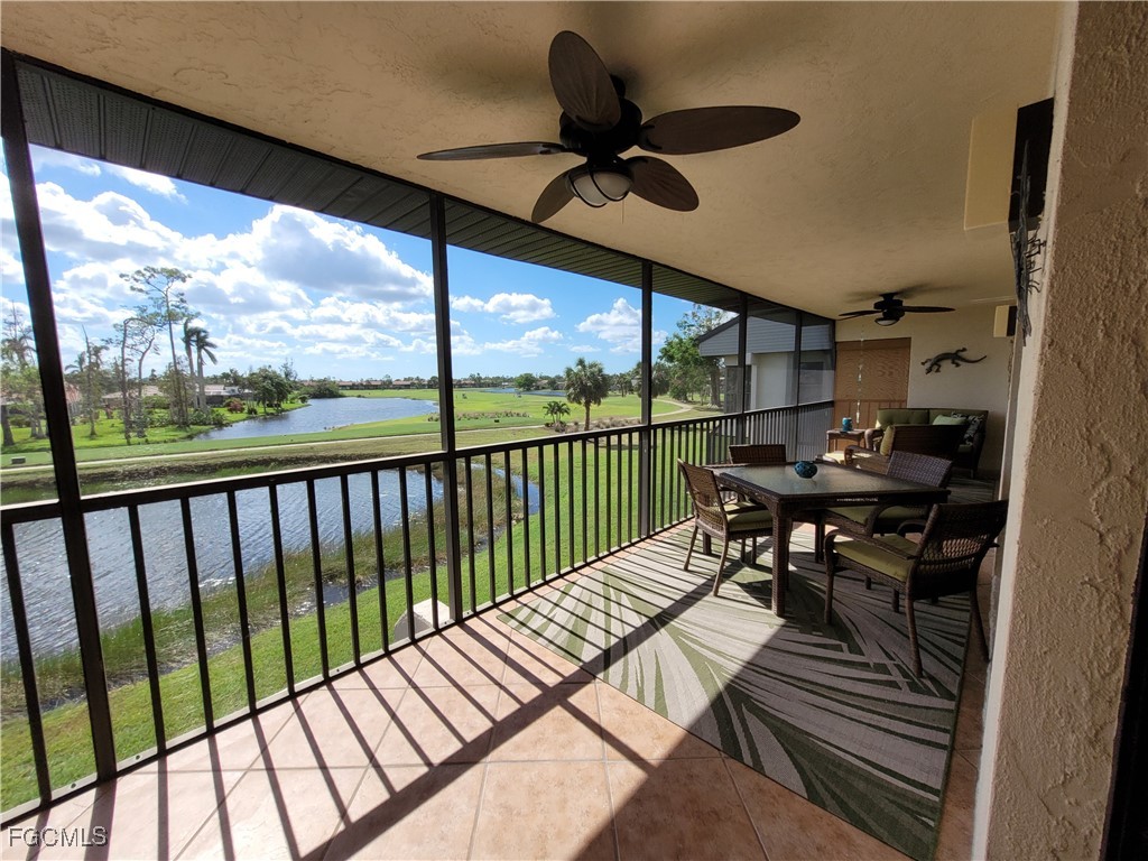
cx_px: 574
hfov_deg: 106.2
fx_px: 431
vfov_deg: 89.9
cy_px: 430
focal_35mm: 13
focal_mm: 1.74
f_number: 2.2
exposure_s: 1/965
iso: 40
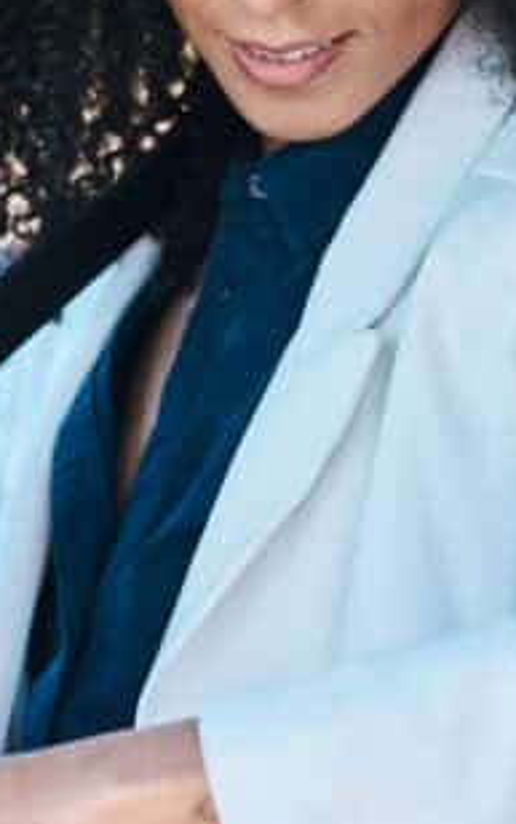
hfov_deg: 4.5
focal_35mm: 288
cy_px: 387
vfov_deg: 7.3
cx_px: -182
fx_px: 6468
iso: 200
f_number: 2.2
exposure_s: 1/500
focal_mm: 85
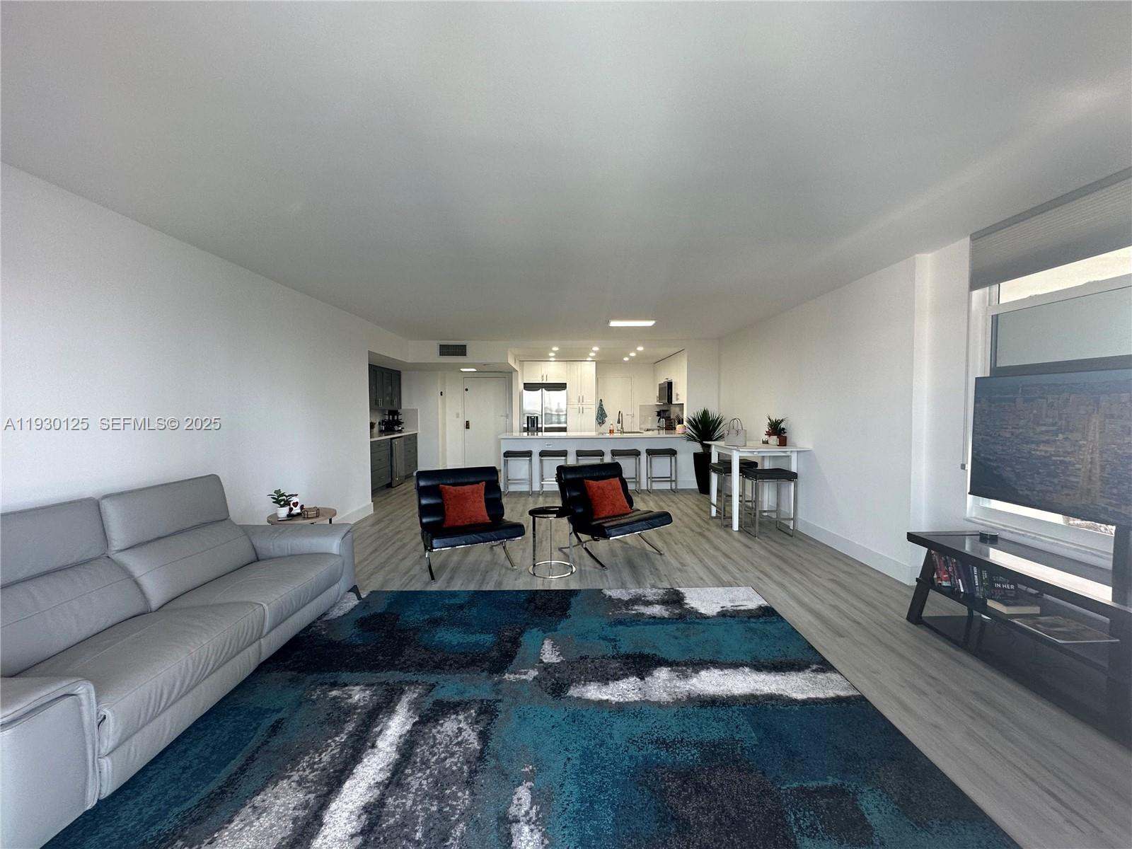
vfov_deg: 85.7
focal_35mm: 14
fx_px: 458
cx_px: 566
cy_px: 424
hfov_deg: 102.1
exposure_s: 1/120
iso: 125
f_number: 2.2
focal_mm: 2.22
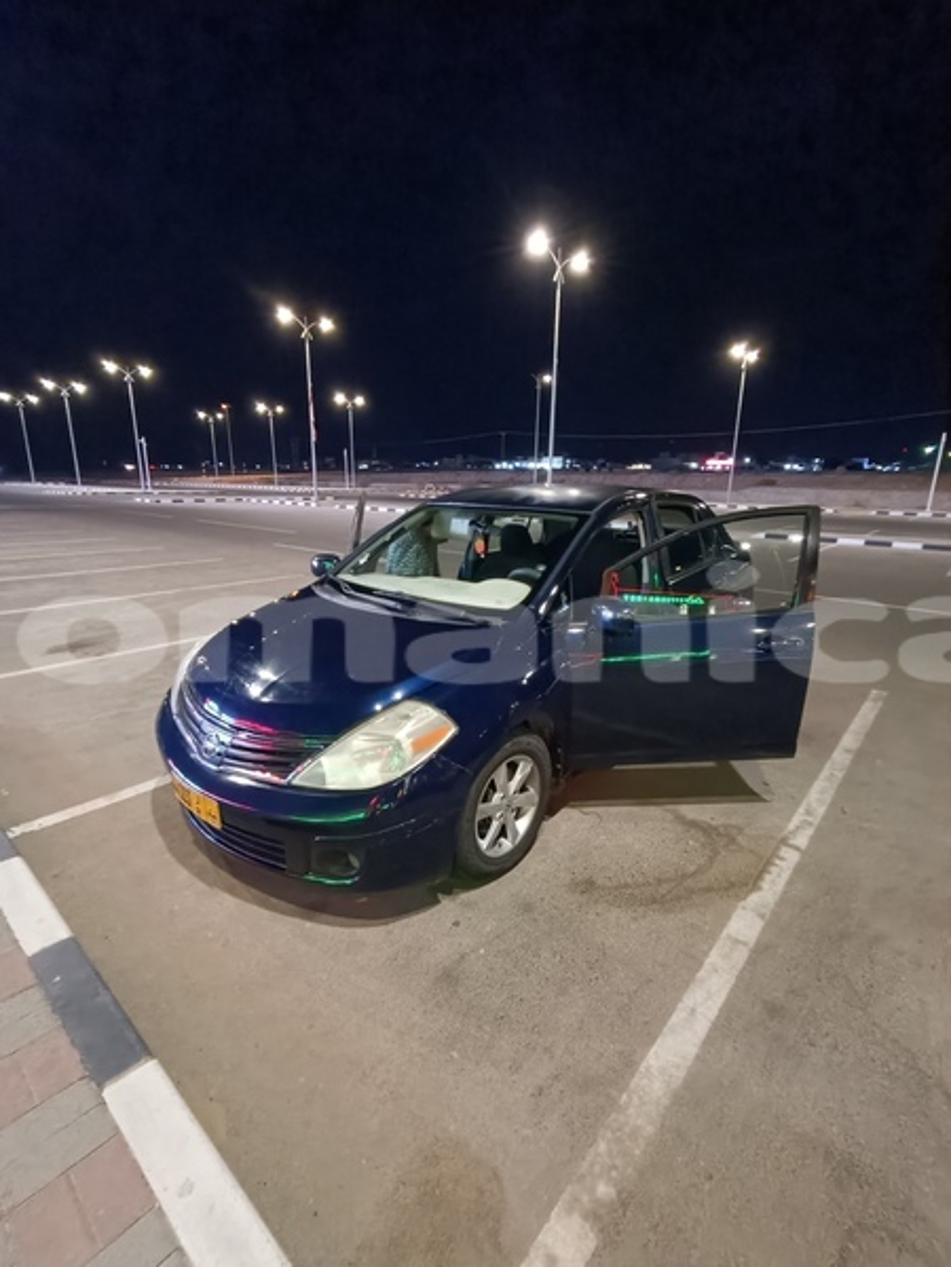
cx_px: 476
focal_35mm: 16
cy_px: 634
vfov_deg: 94.5
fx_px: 586
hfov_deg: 78.1
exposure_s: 1/16.7
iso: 2500
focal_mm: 1.68
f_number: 2.2
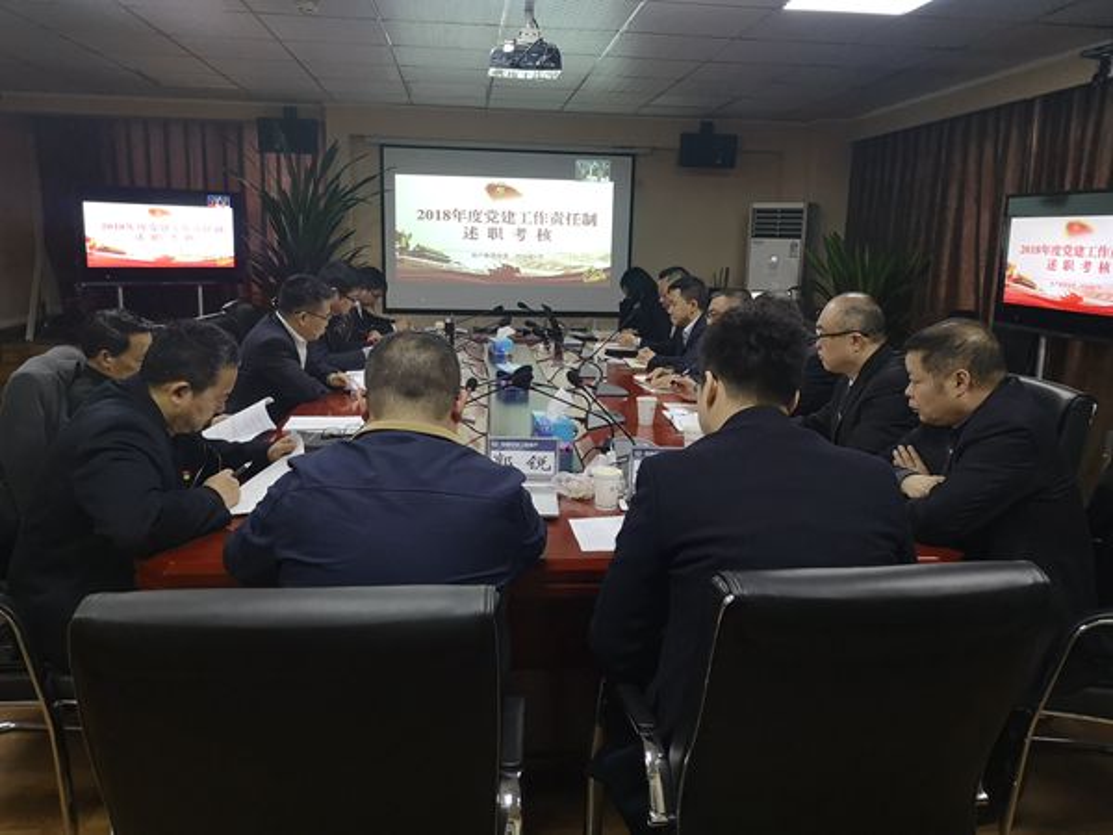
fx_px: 868
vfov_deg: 51.4
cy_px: 418
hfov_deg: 65.3
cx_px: 556
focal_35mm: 27
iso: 640
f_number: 1.8
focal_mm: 3.95
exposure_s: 1/100
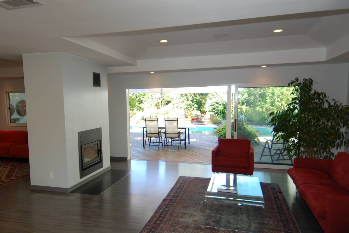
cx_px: 154
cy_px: 130
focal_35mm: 26
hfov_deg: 69.1
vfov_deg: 49.4
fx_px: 252
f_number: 4
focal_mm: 14
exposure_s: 1/60
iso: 200
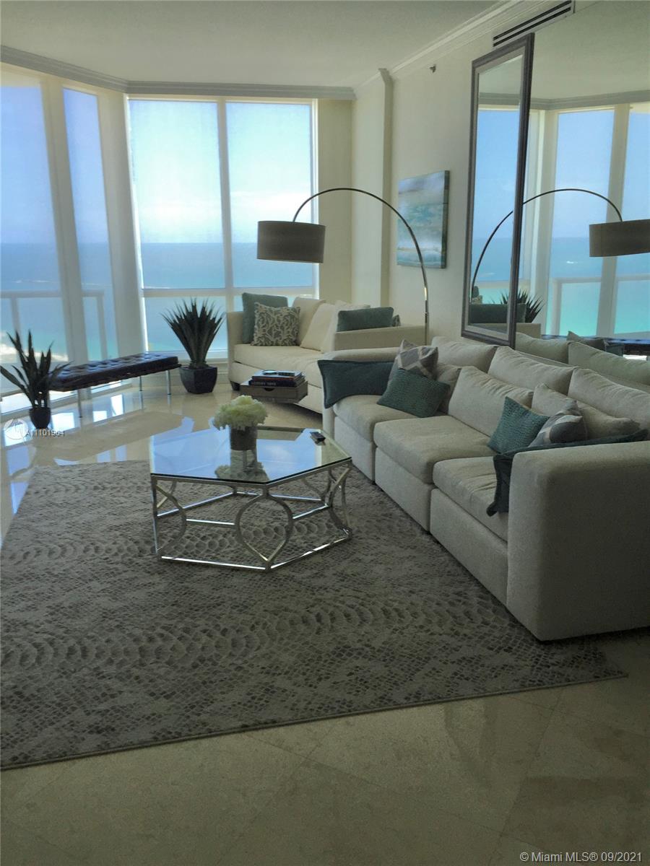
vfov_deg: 61.7
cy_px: 433
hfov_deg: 48.2
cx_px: 325
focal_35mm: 29
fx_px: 726
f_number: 2.2
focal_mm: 4.15
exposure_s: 1/60
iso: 40
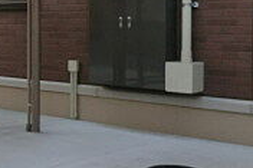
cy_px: 53
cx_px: -125
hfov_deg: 19.5
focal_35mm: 91
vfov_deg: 15.0
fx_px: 639
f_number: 3.2
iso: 80
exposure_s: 1/100
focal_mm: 4.3
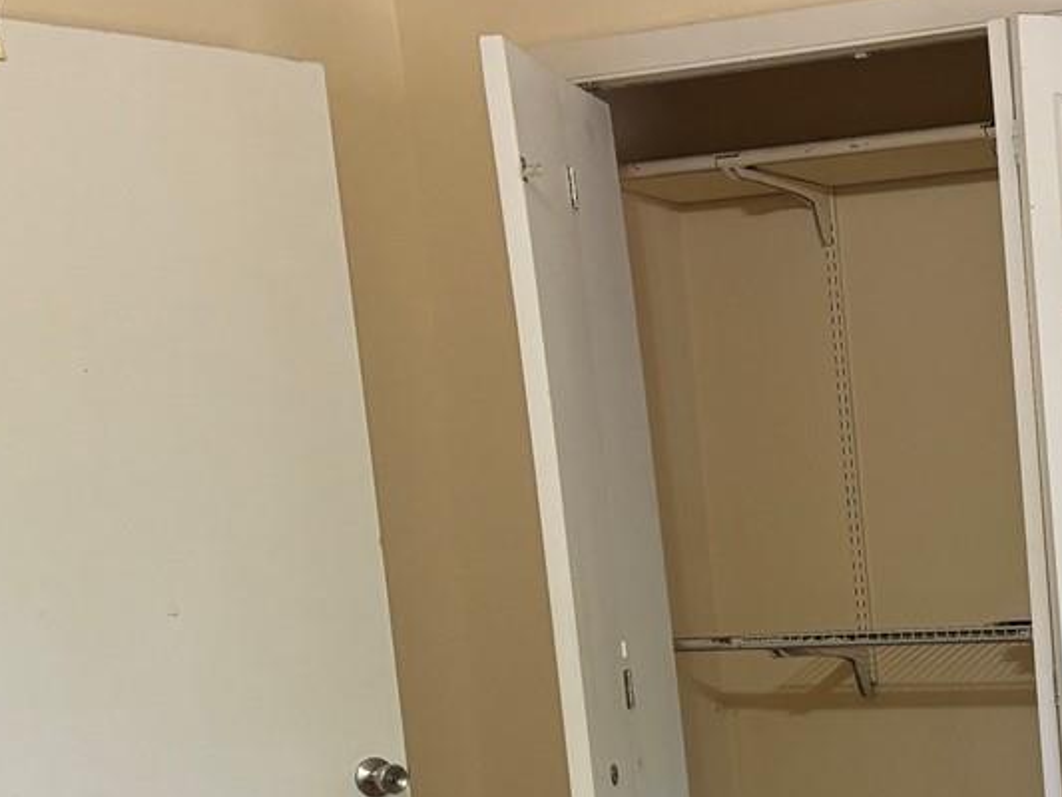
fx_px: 2394
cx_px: 1411
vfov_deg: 18.0
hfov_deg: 22.2
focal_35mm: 78
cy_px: 948
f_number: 1.6
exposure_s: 1/60
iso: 125
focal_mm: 5.96
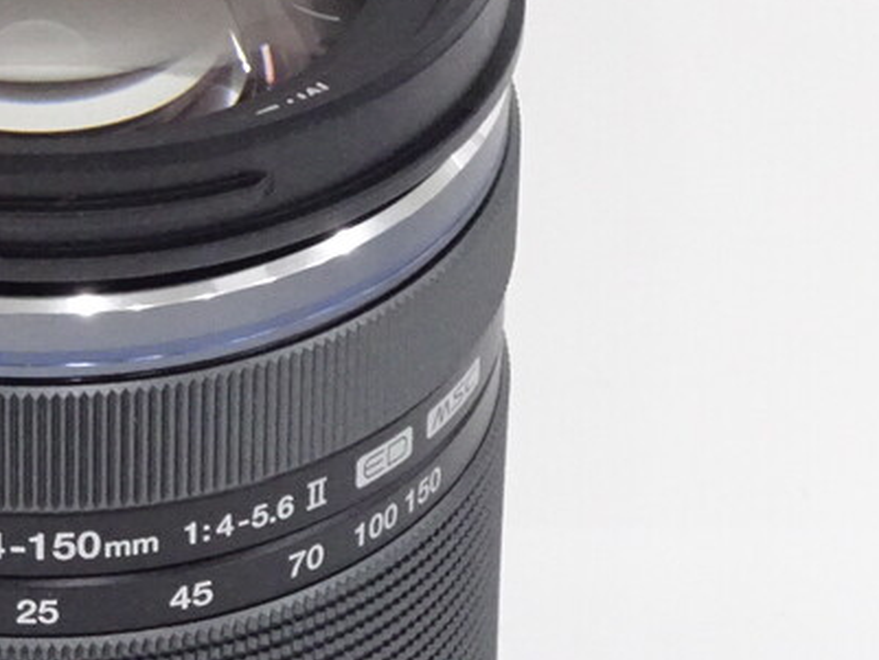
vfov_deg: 5.5
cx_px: 171
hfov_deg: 7.3
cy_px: 322
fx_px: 6833
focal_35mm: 269
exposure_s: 1/100
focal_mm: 15.45
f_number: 5
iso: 800
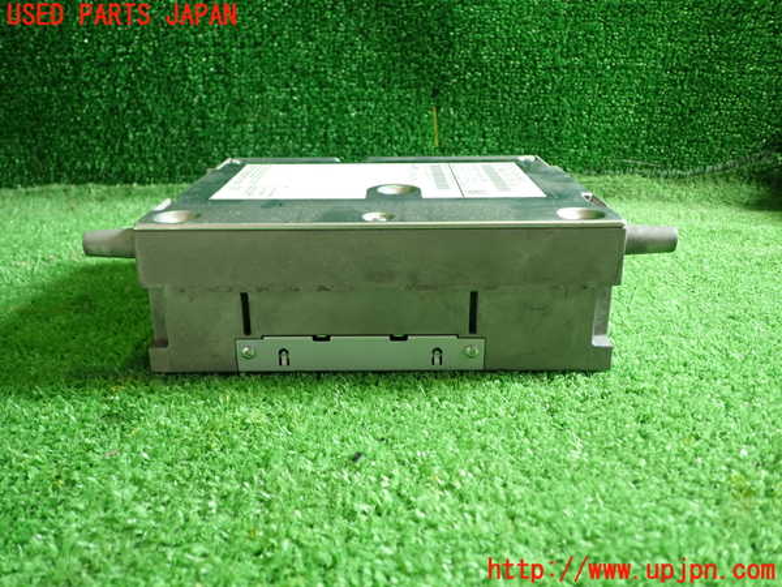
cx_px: 391
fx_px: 678
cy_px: 294
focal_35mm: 30
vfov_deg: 46.8
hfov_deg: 60.0
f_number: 2.3
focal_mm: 5.4
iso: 200
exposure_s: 1/30
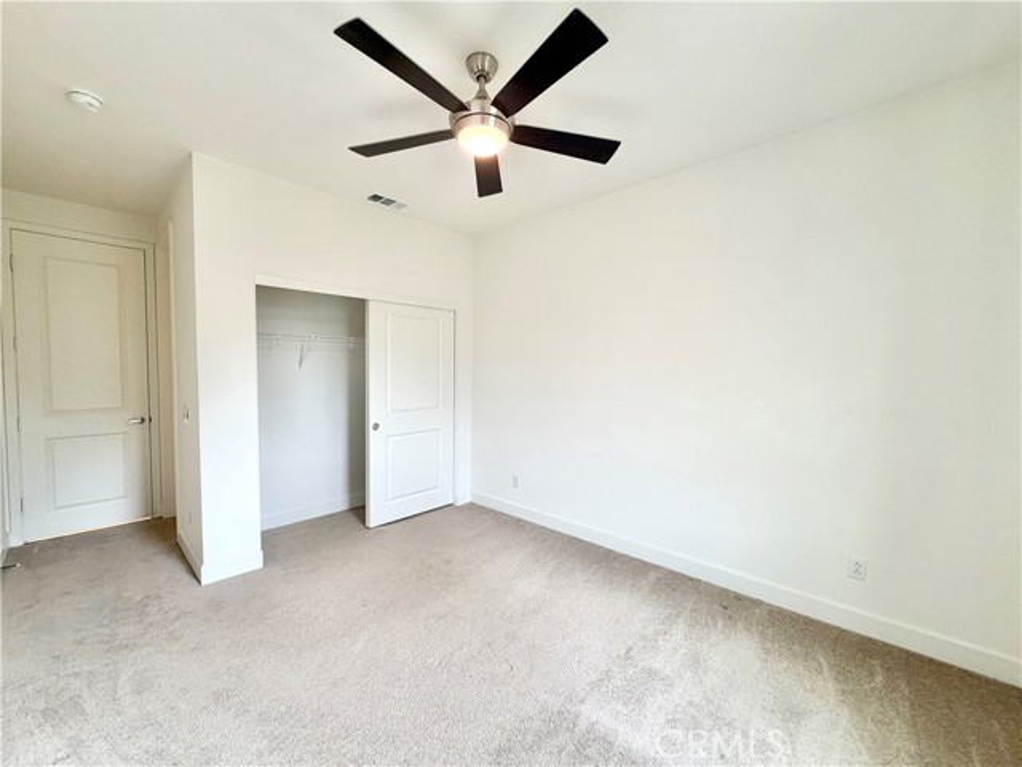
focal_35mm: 14
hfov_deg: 102.1
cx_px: 511
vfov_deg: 85.7
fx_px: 413
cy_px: 384
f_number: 2.2
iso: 160
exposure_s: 1/120
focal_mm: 2.22
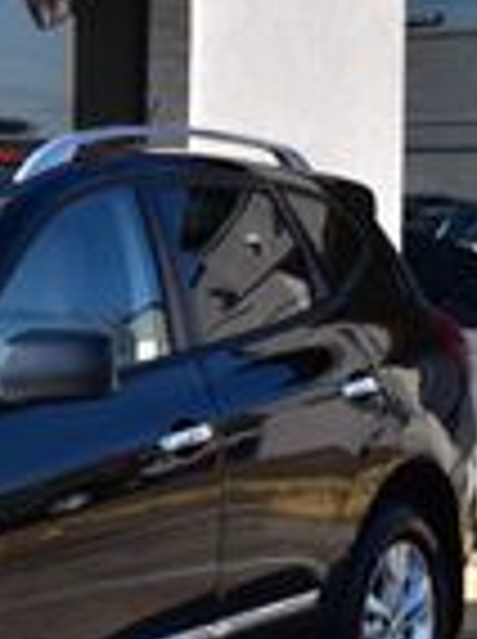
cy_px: 310
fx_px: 2875
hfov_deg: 9.2
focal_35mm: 156
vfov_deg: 12.7
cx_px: -297
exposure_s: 1/400
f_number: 11
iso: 400
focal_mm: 24
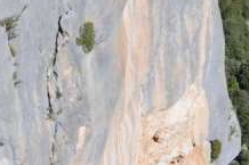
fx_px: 1776
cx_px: 415
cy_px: 93
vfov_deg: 5.3
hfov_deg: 7.8
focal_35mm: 257
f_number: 7.1
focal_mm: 70
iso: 125
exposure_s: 1/160
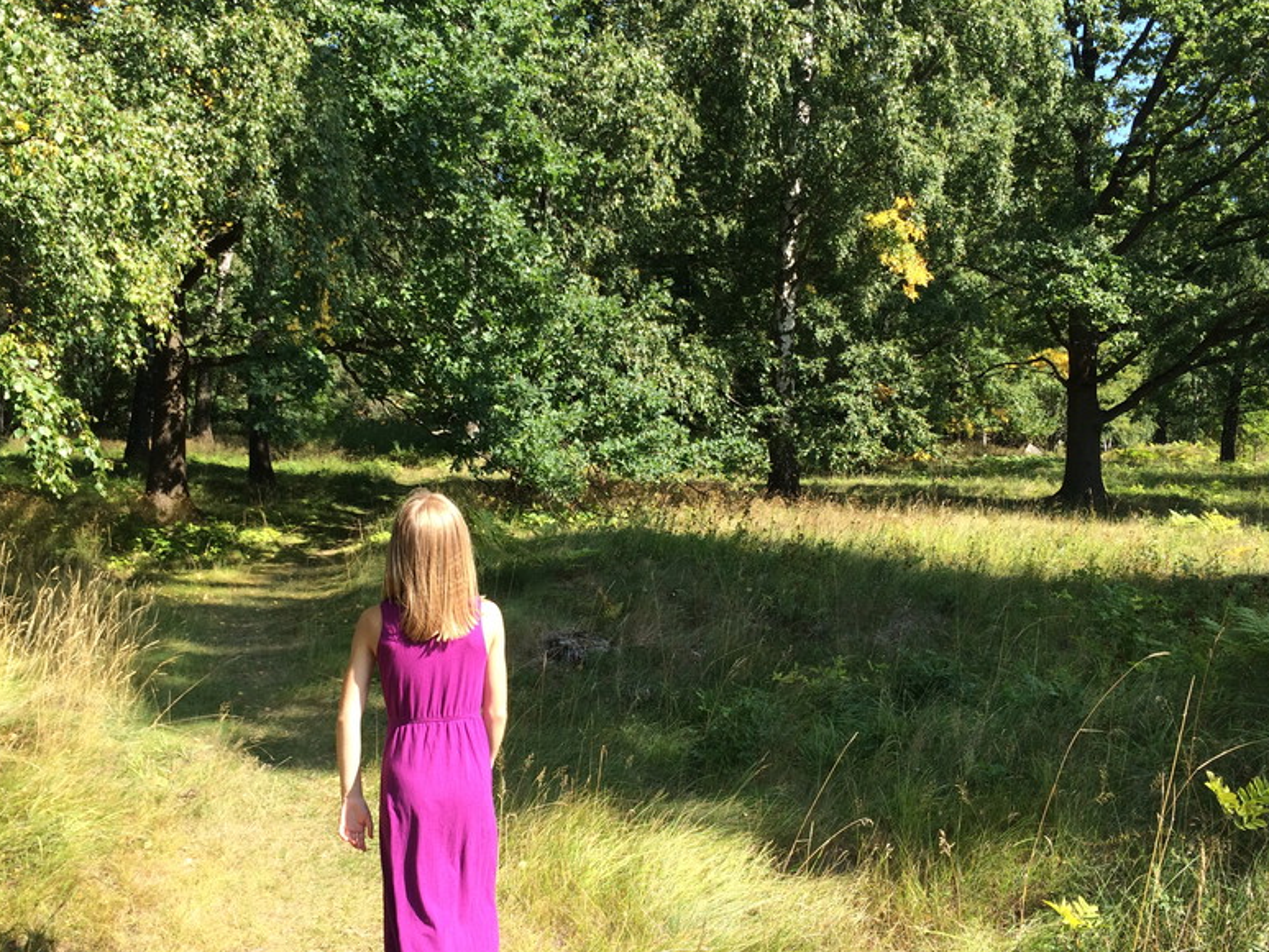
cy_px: 491
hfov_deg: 51.3
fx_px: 1320
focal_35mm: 36
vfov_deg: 39.7
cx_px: 584
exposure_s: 1/612
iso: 32
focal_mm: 4.15
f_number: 2.2
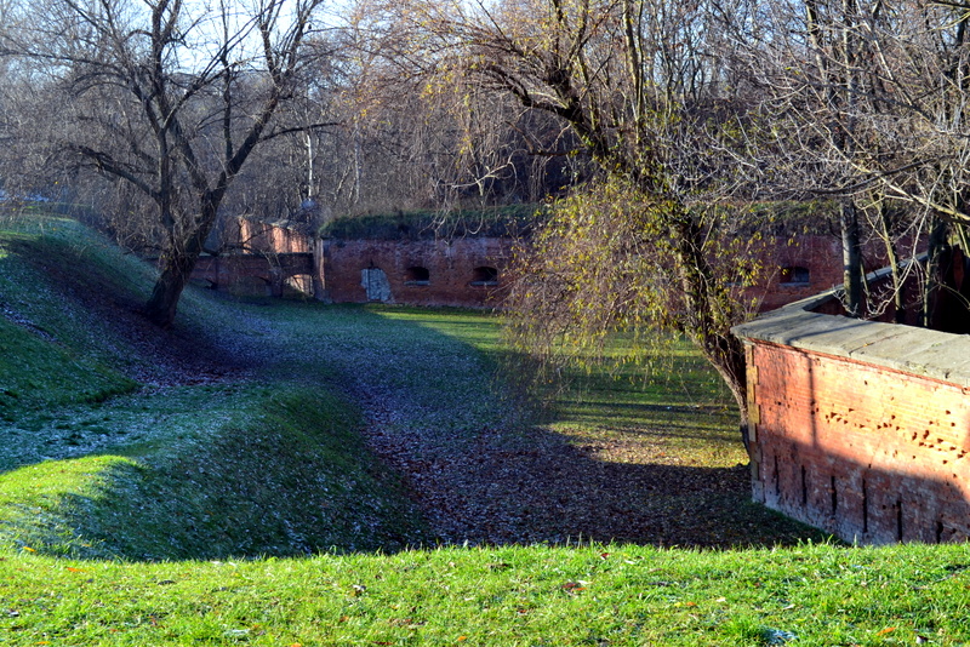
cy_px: 324
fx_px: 1455
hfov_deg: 36.9
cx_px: 485
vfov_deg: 25.1
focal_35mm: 54
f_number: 9
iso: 400
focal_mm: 36
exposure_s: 1/125
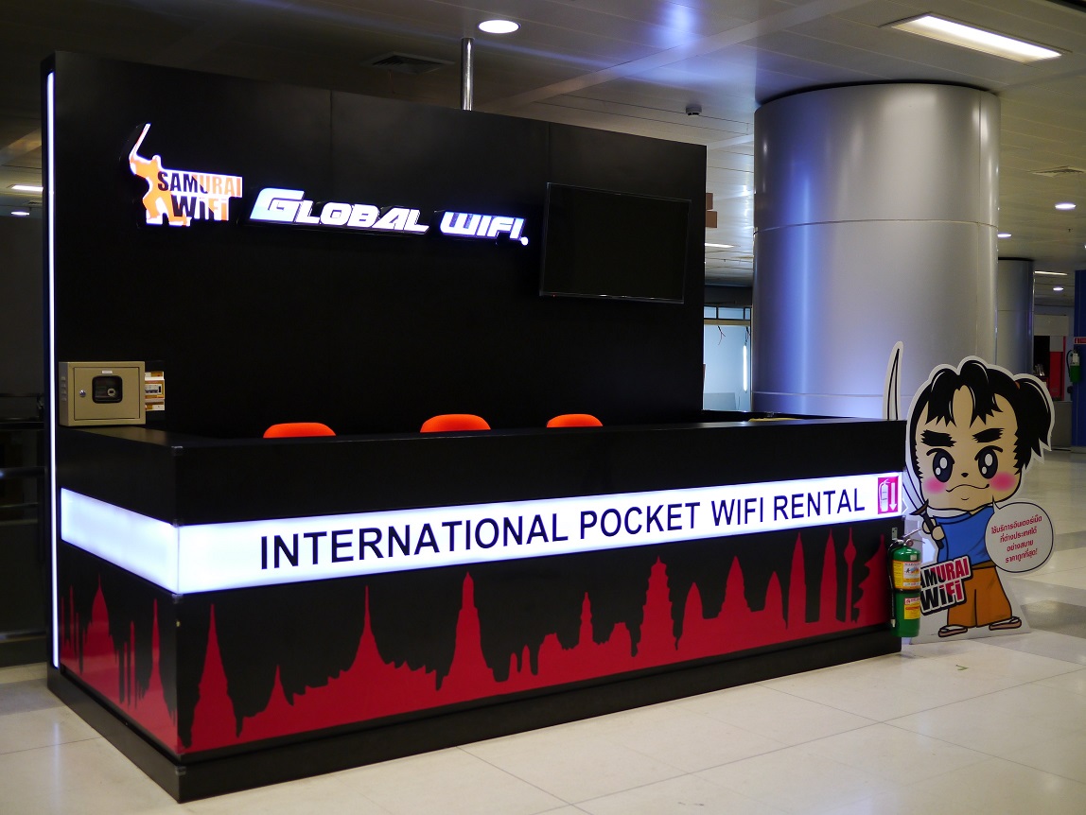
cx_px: 543
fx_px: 1255
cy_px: 408
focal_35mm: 40
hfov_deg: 46.8
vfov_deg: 36.0
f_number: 1.7
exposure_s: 1/80
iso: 400
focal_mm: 20
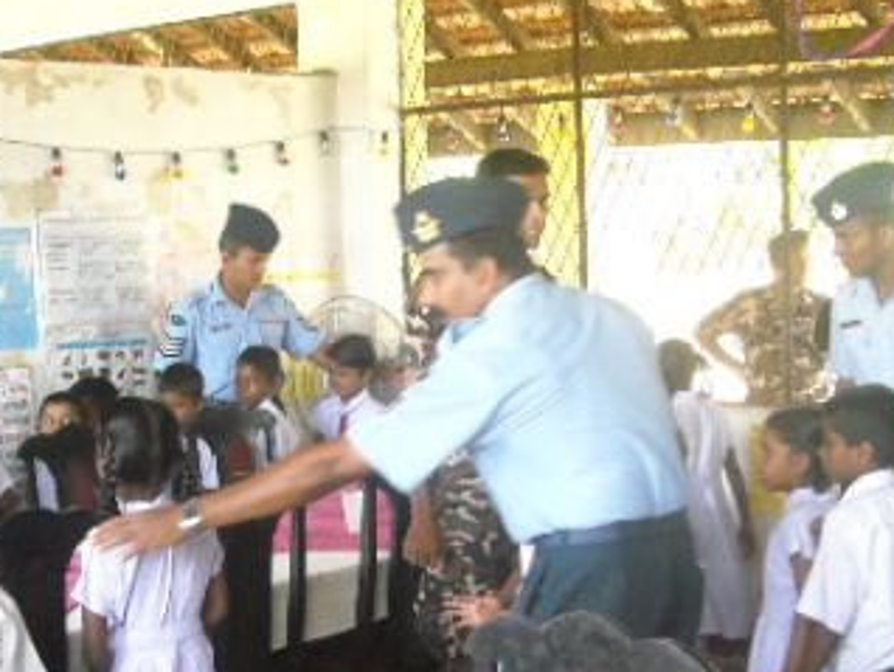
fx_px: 1706
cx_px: 419
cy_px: 481
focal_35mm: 66
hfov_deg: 29.4
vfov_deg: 22.1
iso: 400
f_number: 2.8
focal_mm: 5.7
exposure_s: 1/47
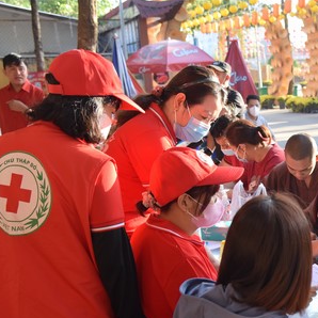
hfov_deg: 26.1
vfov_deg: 27.1
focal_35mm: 63
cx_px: 304
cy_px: 221
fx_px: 655
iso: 160
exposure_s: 1/80
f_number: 5
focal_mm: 34
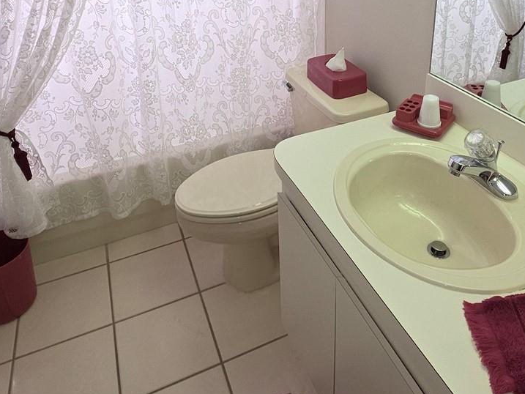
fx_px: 440
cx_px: 313
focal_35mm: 29
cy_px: 45
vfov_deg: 44.3
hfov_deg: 61.2
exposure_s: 1/60
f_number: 1.9
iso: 50
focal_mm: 2.2
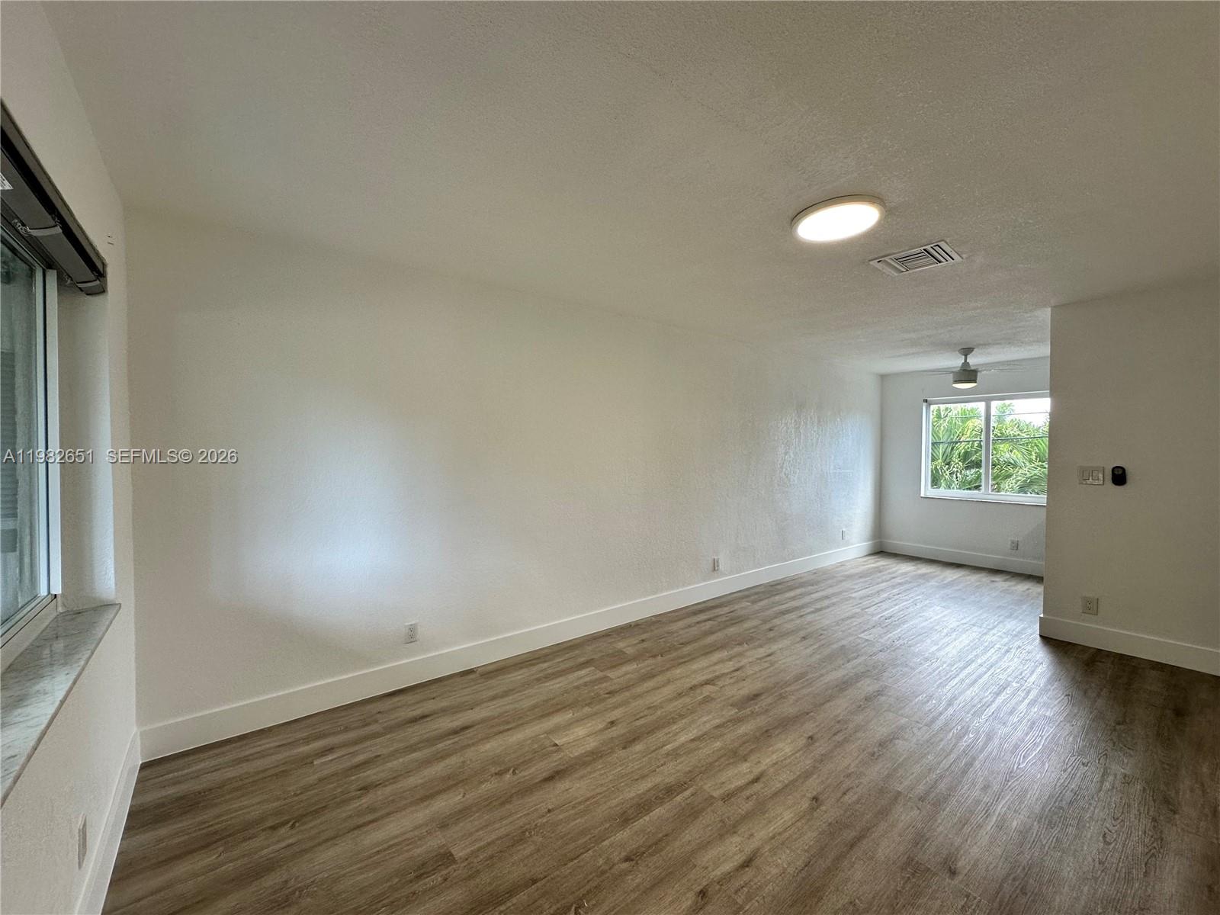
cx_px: 610
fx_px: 493
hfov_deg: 102.1
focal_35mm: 14
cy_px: 458
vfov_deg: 85.7
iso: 100
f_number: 2.2
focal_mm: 2.22
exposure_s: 1/120
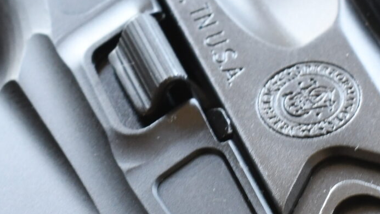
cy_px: 179
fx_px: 2106
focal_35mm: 209
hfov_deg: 10.3
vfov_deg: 5.8
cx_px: 206
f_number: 11
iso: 1250
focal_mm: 36
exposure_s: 1/20
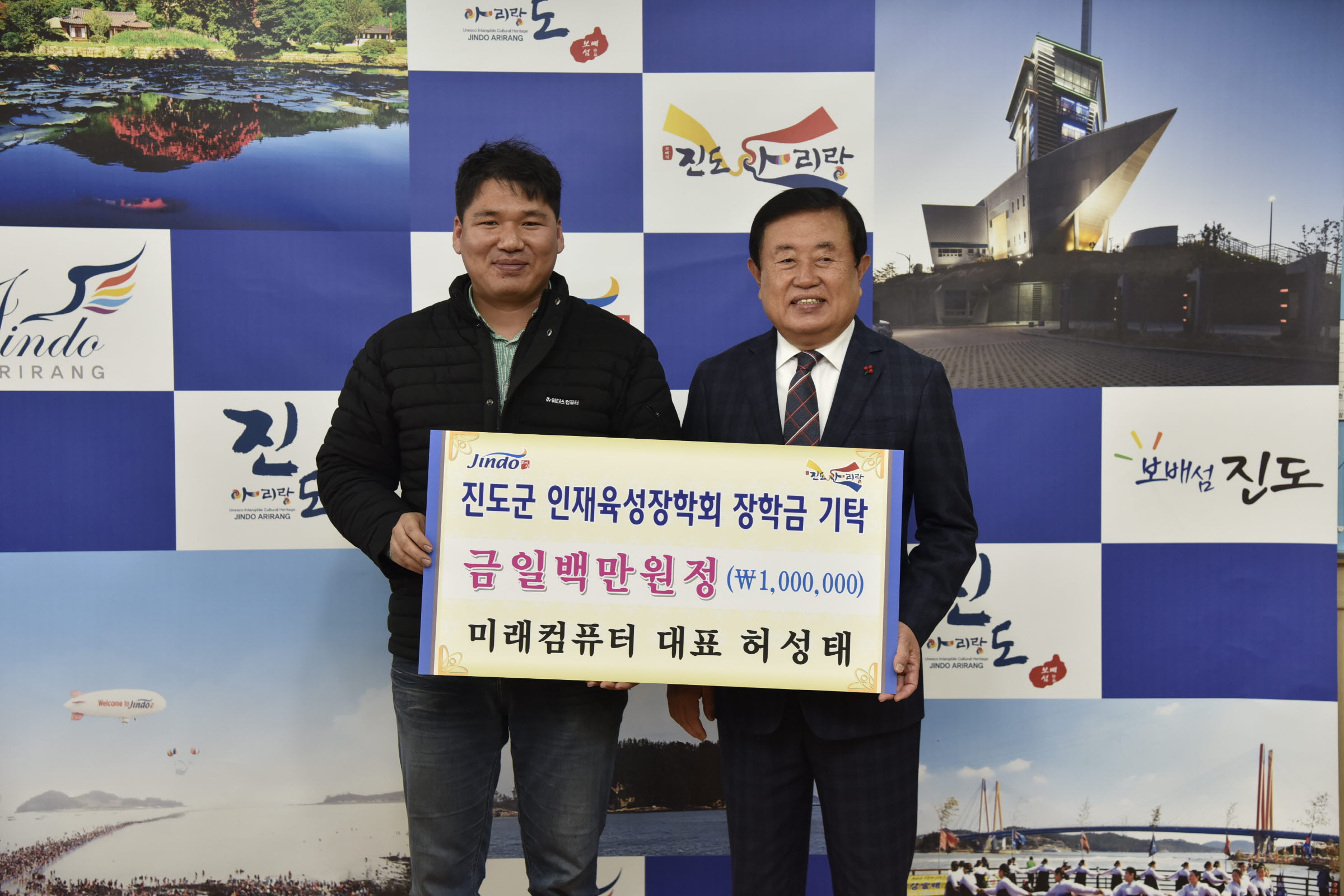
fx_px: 1942
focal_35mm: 52
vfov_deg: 26.0
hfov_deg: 38.2
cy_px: 448
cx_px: 672
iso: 800
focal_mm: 52
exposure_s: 1/125
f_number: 4.5
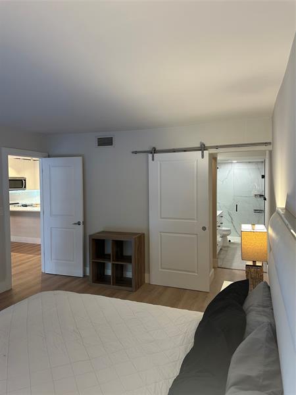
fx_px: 274
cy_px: 198
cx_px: 148
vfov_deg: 71.6
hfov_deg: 56.8
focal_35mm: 24
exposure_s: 1/60
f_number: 1.78
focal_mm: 6.86
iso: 160
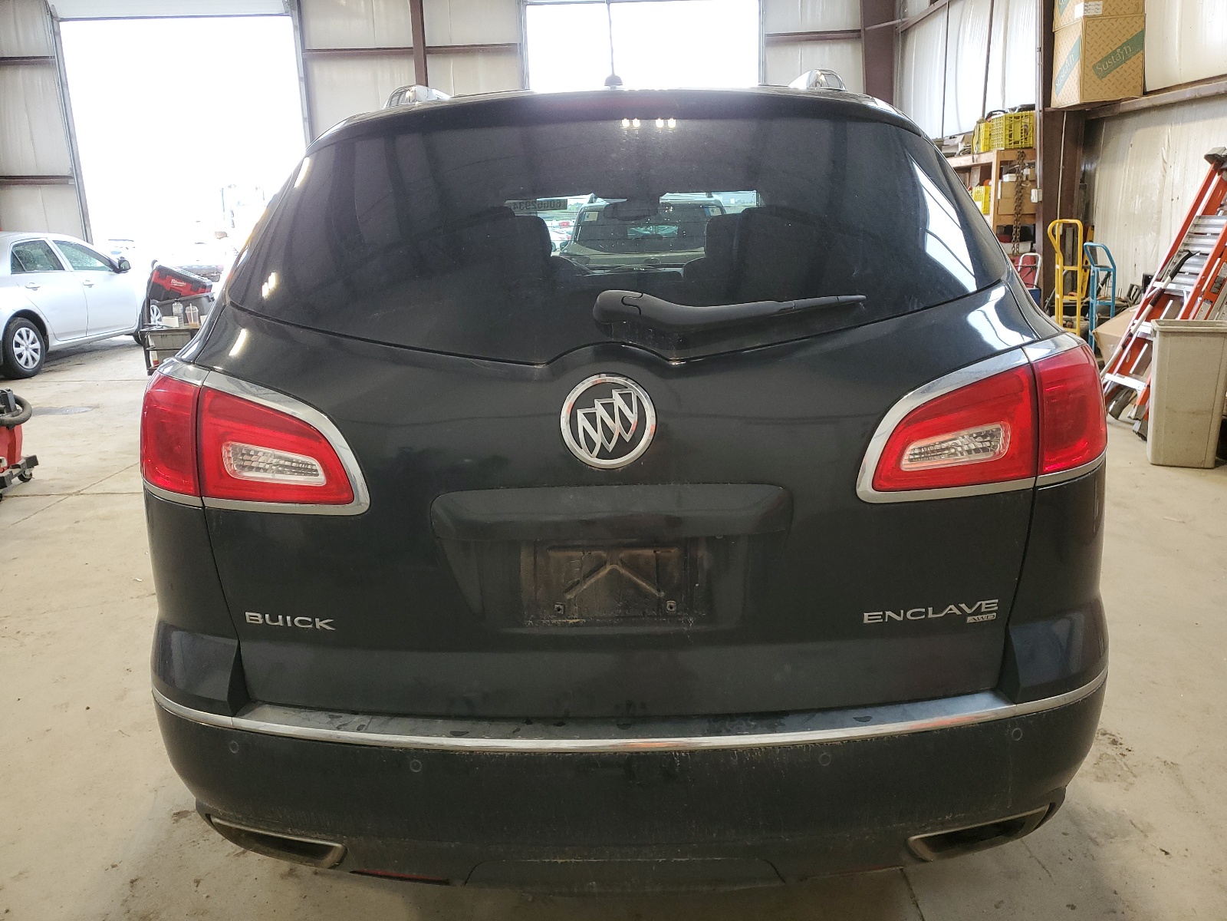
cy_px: 460
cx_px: 614
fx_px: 922
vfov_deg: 53.1
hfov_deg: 67.3
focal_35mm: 26
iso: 109
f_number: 1.5
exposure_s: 1/60.2
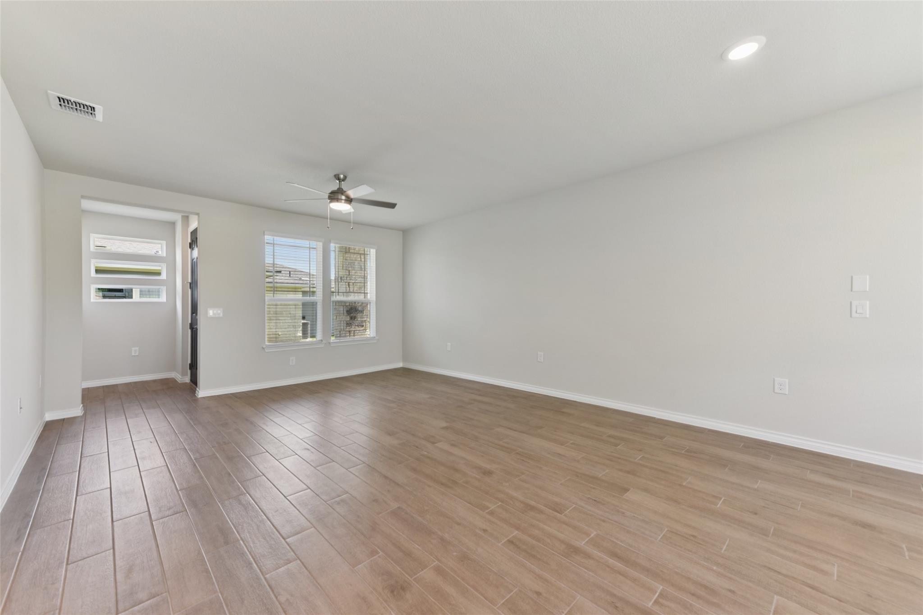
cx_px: 462
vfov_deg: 81.2
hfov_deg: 104.3
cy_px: 308
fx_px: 359
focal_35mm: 14
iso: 125
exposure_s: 1/8
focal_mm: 14
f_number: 8
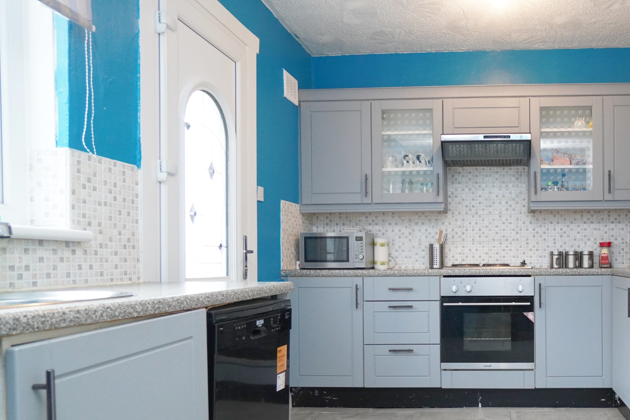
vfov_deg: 43.5
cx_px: 480
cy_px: 271
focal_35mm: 30
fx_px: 521
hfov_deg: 58.7
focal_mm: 13
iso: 1600
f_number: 4
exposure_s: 1/160
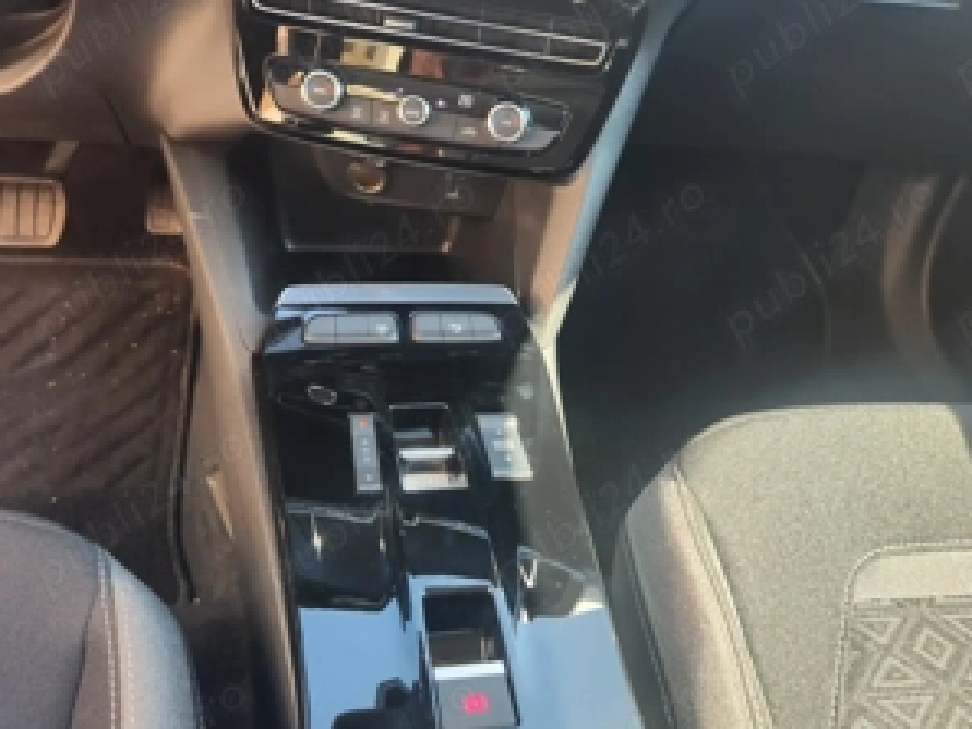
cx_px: 484
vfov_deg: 45.4
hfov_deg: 58.3
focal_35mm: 31
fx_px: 871
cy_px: 314
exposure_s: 1/180
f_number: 1.8
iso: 64
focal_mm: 5.4
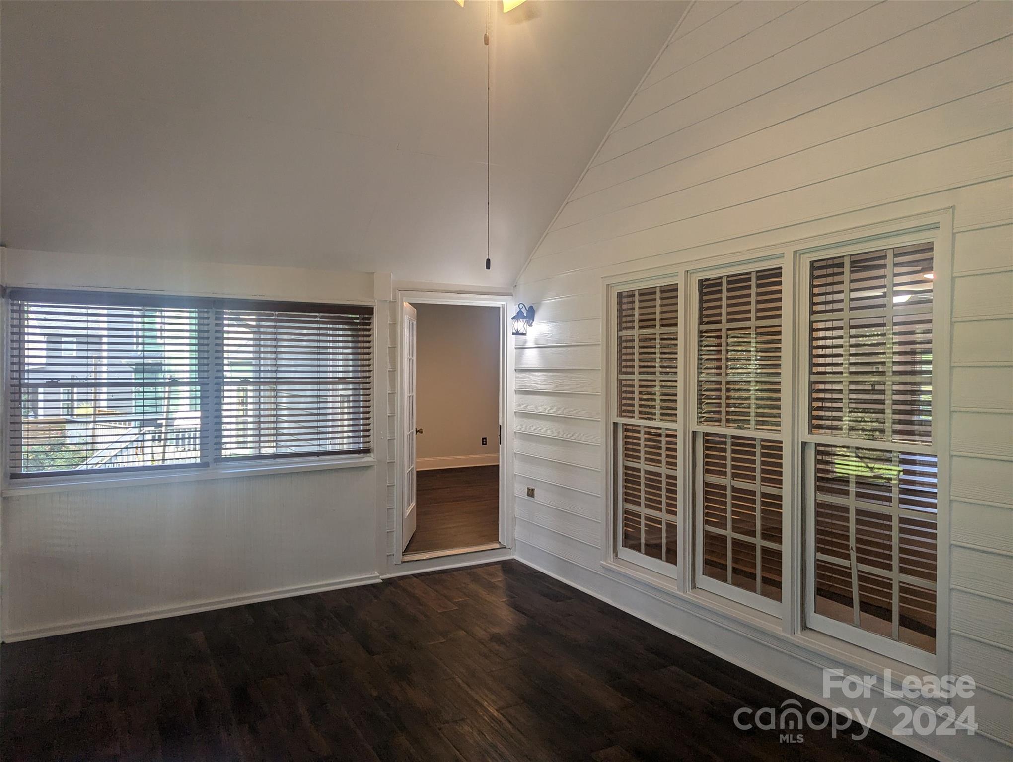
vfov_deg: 56.9
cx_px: 506
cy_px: 381
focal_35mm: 24
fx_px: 703
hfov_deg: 71.5
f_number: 1.85
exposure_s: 1/60
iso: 52
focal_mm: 6.81
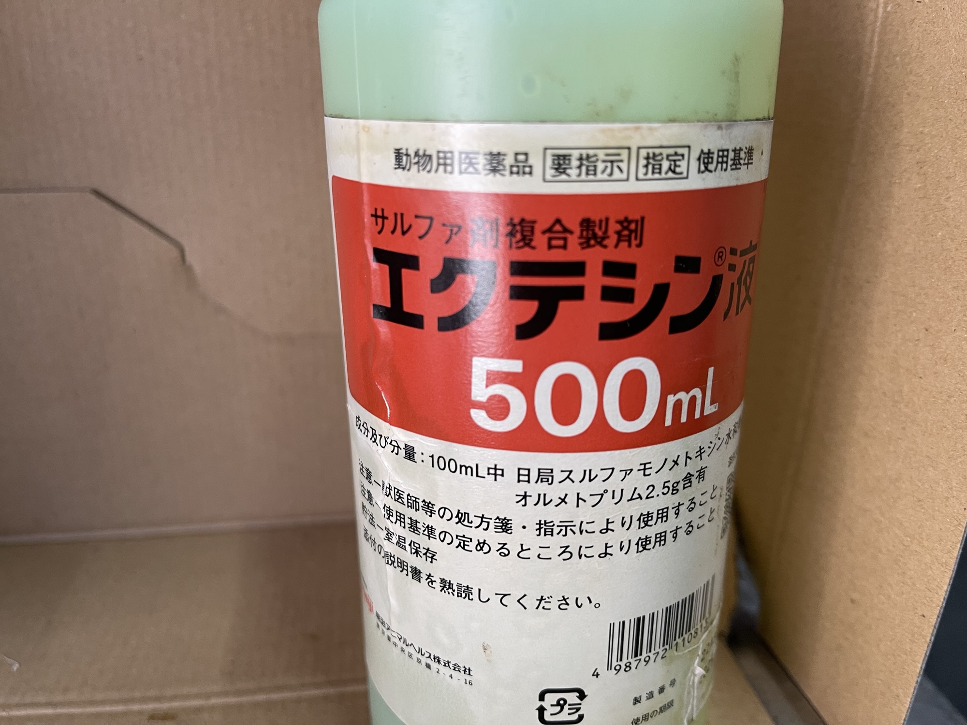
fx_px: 698
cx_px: 484
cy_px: 362
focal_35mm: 25
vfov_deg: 54.9
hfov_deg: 69.4
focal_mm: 5.1
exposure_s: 1/88
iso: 125
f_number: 1.6
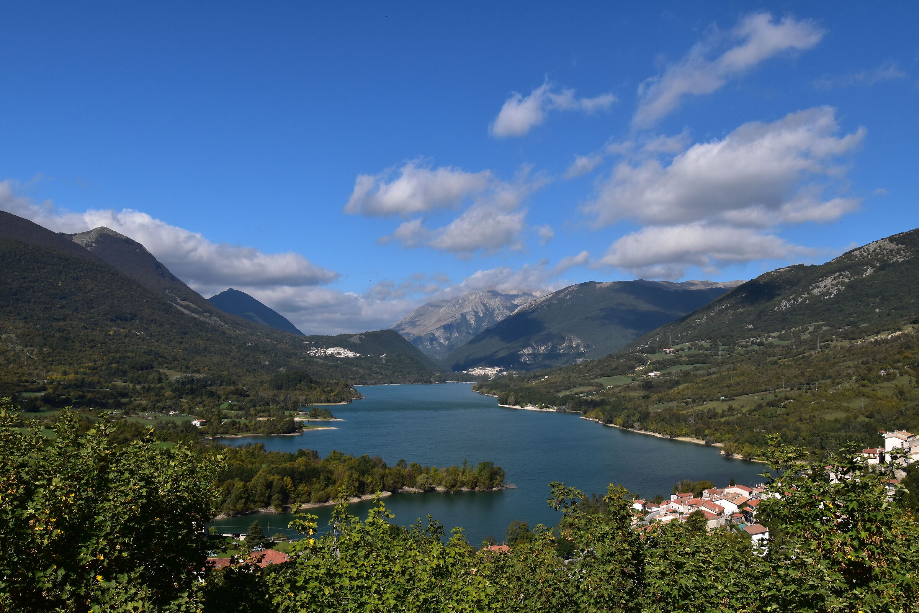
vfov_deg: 43.6
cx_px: 460
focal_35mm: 30
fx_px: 766
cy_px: 306
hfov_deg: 61.9
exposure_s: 1/500
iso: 280
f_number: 11
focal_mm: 20
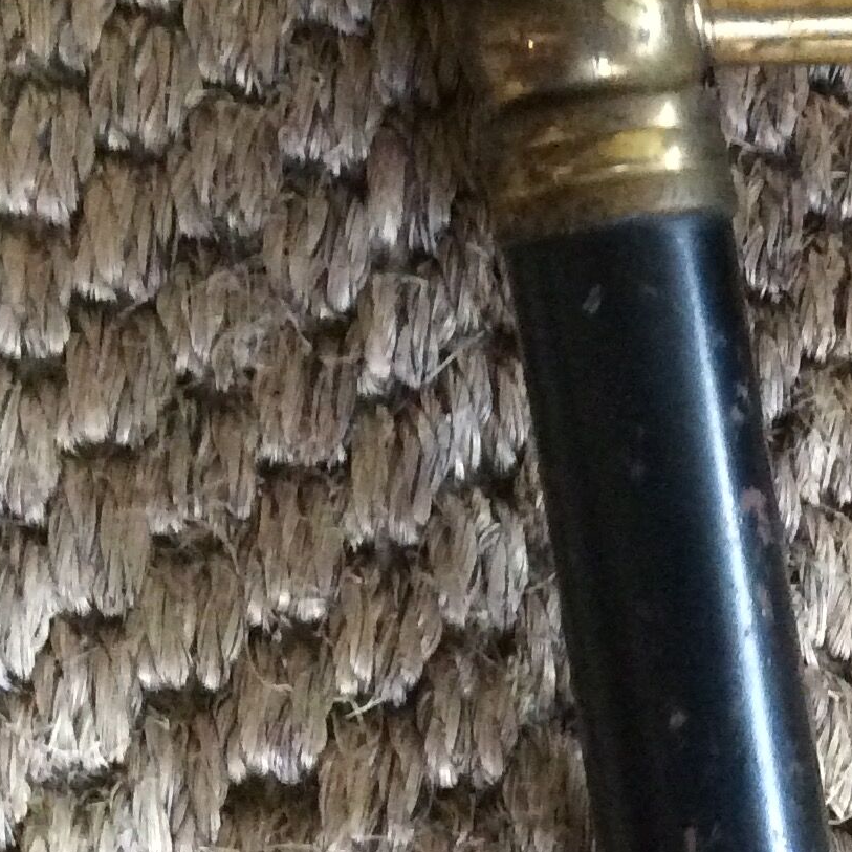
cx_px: 749
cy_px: 431
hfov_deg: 19.0
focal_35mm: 90
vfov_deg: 19.3
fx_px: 2506
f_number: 2.4
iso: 400
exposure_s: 1/17
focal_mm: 3.3
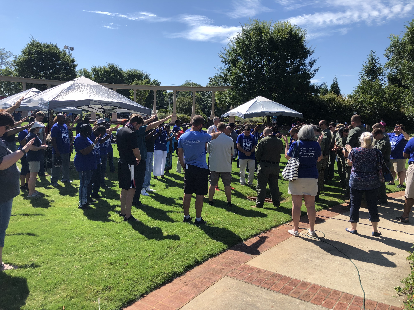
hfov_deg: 63.4
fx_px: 335
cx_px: 207
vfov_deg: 49.7
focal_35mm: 28
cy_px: 155
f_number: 1.8
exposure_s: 1/1715
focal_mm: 3.99
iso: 20
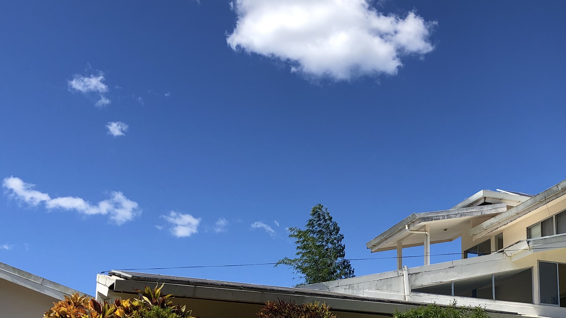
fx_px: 840
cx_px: 360
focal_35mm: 56
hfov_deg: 37.0
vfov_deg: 20.9
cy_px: 303
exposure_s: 1/1919
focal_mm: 4
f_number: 1.8
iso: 20
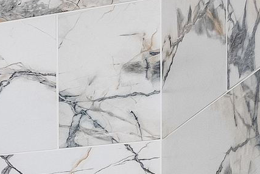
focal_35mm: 108
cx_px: -661
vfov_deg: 11.7
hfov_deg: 9.5
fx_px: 780
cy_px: 317
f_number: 5.6
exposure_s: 1/160
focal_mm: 15
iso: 320
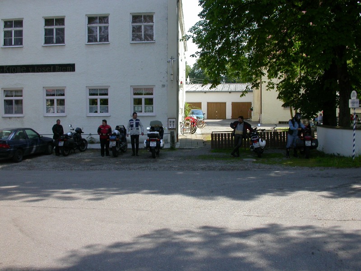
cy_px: 136
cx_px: 180
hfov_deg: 49.0
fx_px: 396
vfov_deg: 37.7
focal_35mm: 38
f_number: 6.7
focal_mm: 7.85
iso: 100
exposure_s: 1/149
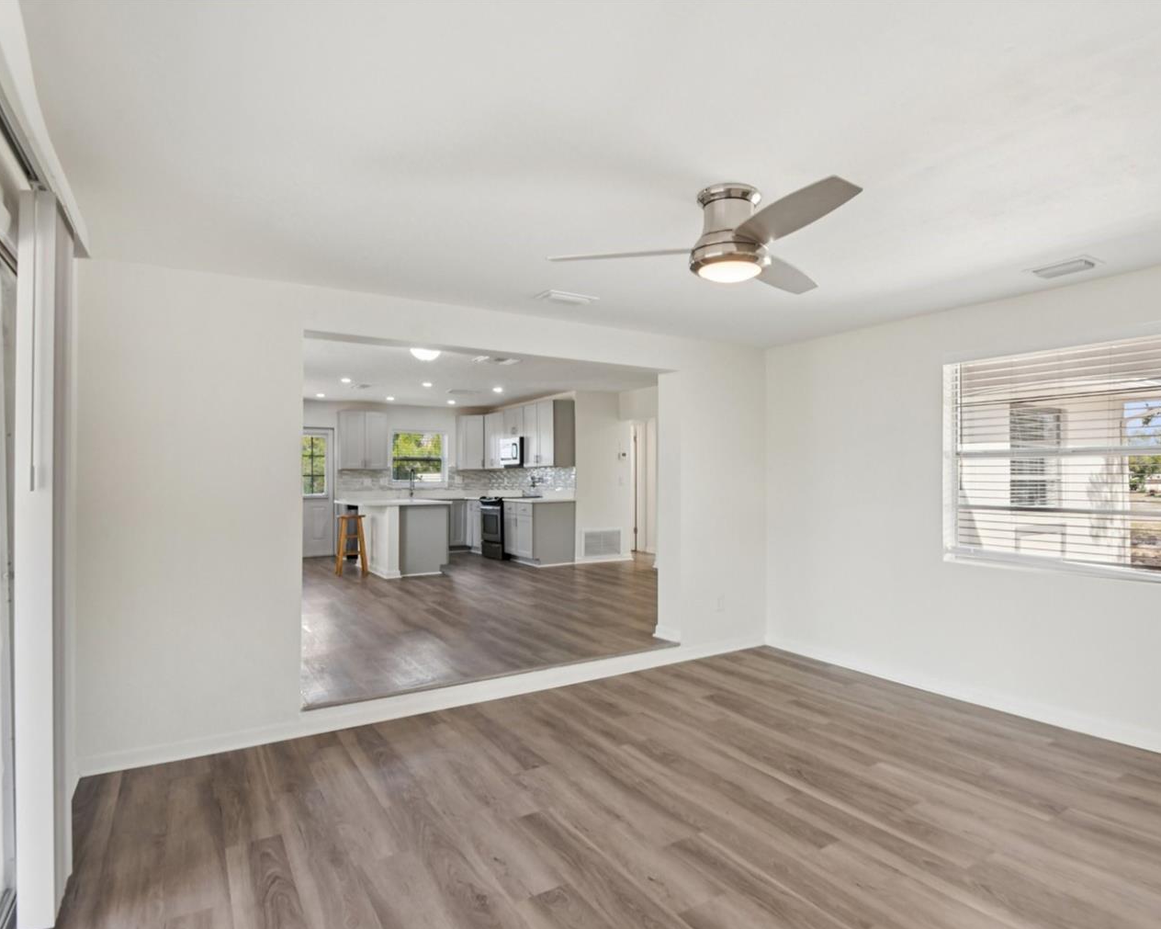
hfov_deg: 82.7
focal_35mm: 19
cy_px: 487
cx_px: 666
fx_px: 653
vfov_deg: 70.8
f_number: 8
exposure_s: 1/60
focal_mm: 16
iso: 400
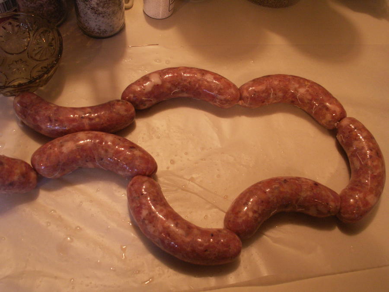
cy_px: 146
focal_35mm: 35
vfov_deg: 40.7
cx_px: 194
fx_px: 393
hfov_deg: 52.6
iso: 160
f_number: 2.8
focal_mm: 5.86
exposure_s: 1/25
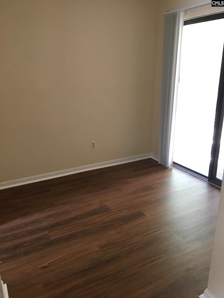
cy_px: 149
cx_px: 112
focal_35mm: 29
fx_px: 250
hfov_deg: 48.2
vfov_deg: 61.7
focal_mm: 4.15
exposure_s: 1/30
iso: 100
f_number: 2.2
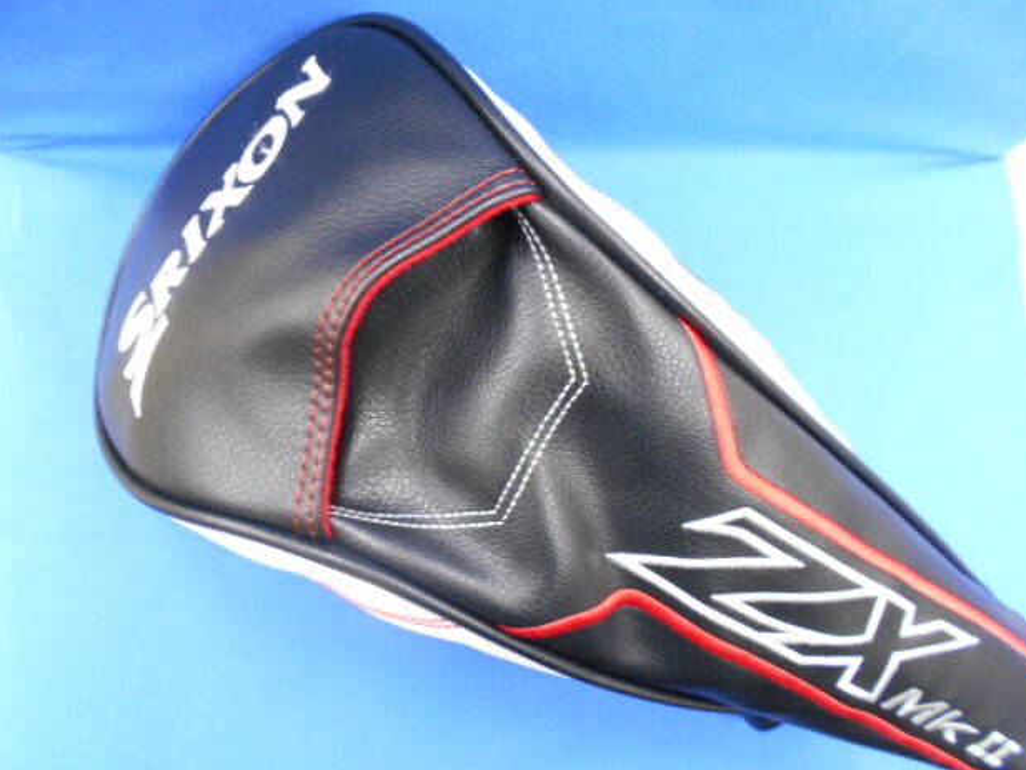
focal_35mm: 27
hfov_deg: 65.3
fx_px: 800
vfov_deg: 51.4
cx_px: 518
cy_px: 385
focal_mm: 4.6
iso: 400
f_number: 3.2
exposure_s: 1/10
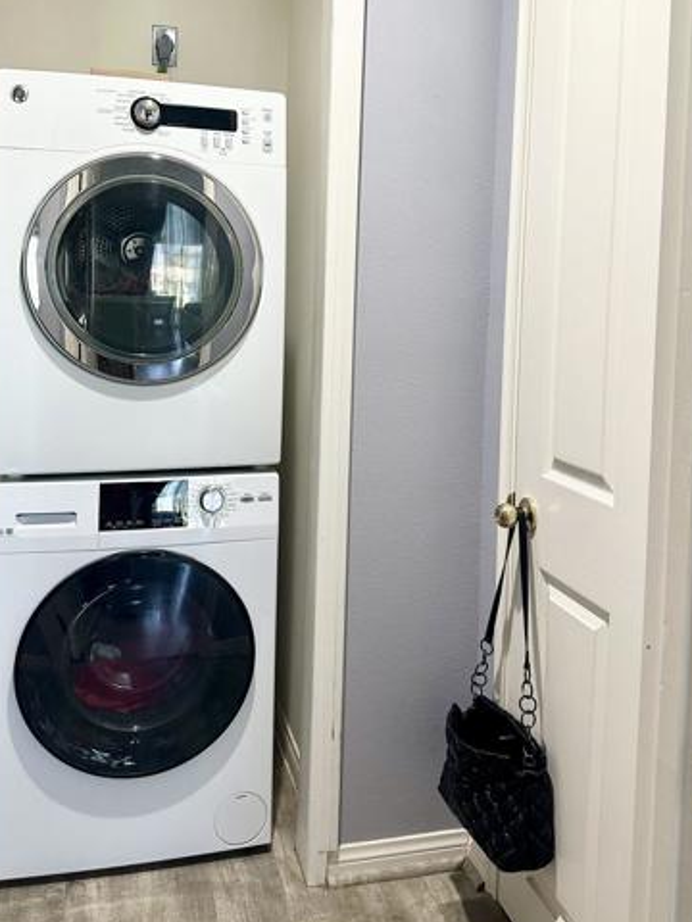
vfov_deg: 55.9
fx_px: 853
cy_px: 328
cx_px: 352
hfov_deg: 44.2
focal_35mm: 32
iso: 160
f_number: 1.78
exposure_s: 1/60
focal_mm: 6.86
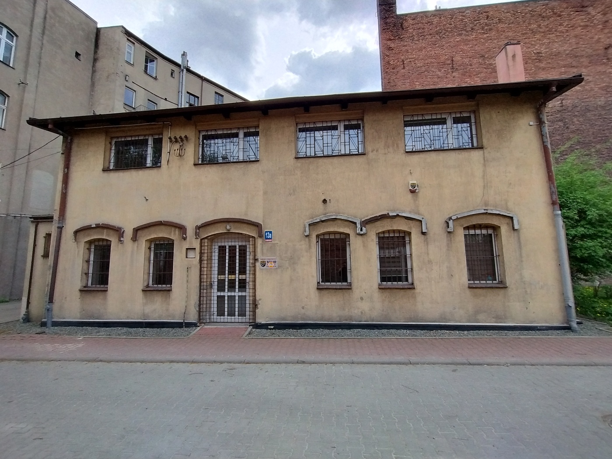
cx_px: 306
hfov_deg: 94.5
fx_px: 283
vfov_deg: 78.1
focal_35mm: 16
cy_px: 230
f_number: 2.2
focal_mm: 1.66
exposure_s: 1/640
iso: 100
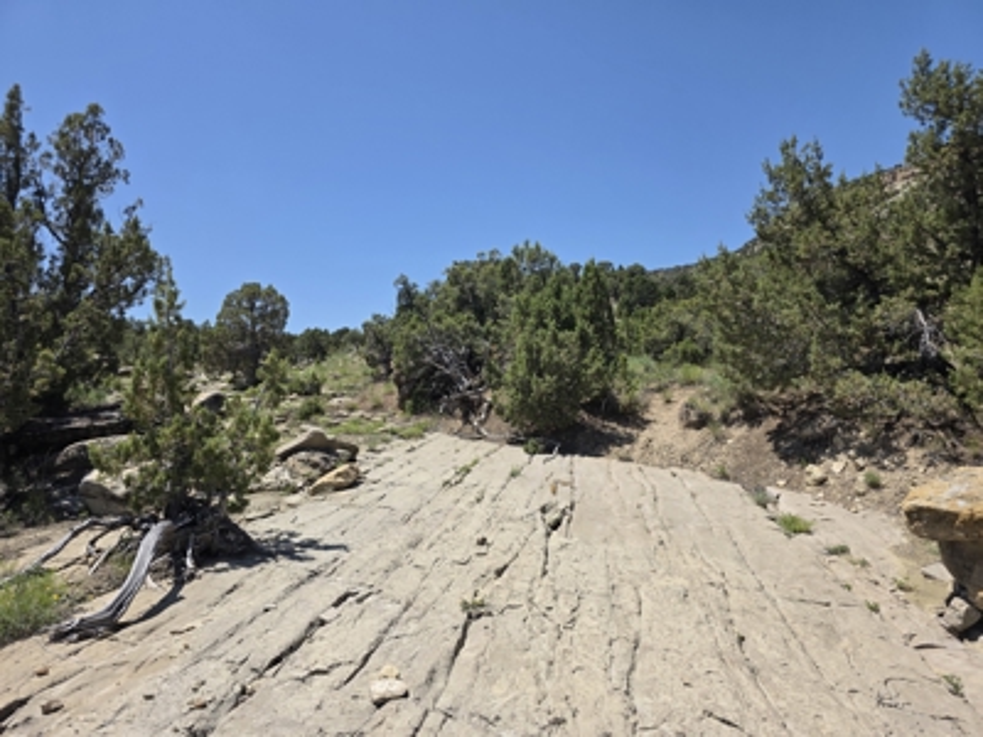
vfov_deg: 58.9
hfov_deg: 73.9
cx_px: 492
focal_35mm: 23
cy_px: 368
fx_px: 653
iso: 80
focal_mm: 6.3
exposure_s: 1/7333
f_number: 1.7
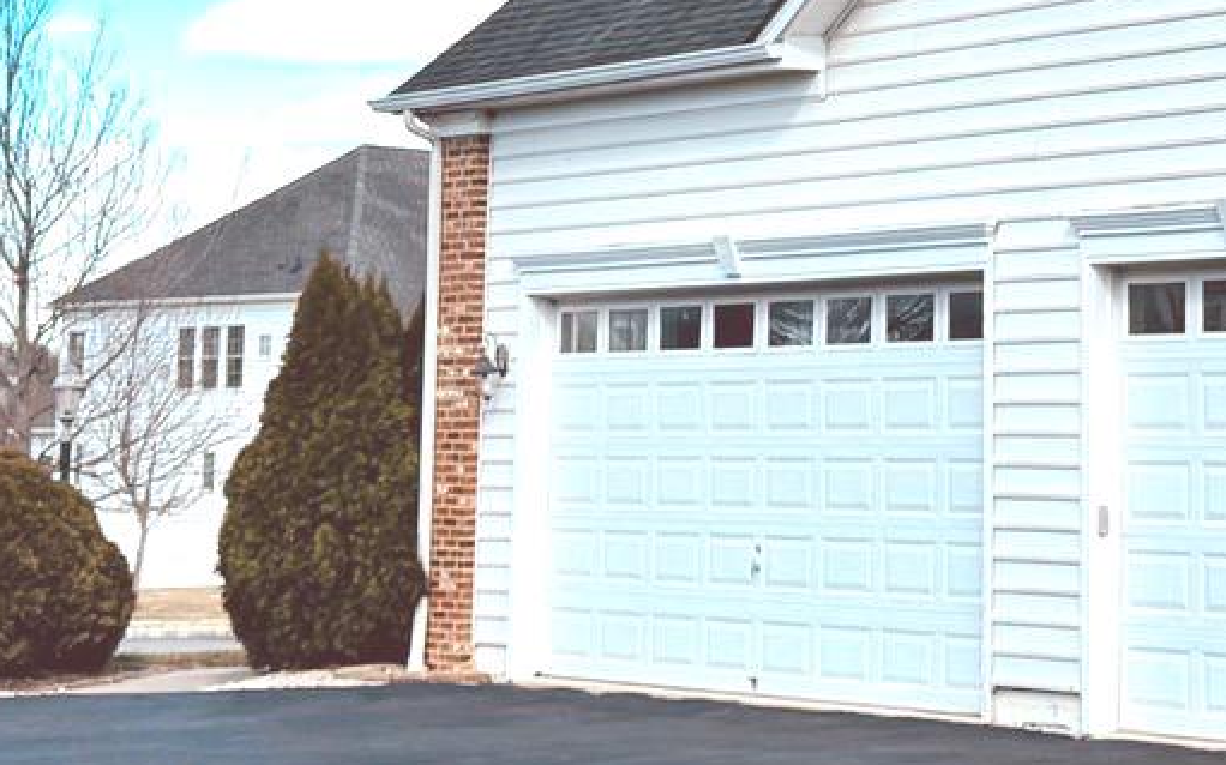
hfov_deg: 19.9
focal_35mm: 102
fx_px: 3407
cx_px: 1166
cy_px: -46
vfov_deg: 12.6
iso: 80
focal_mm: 6.86
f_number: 1.78
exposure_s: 1/3597
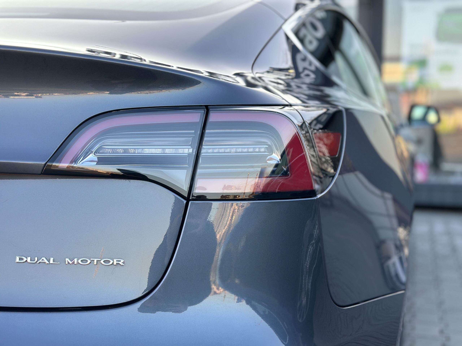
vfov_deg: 30.3
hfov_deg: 39.7
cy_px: 173
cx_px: 231
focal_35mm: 48
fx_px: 641
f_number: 1.78
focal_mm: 6.86
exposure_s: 1/355
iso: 80
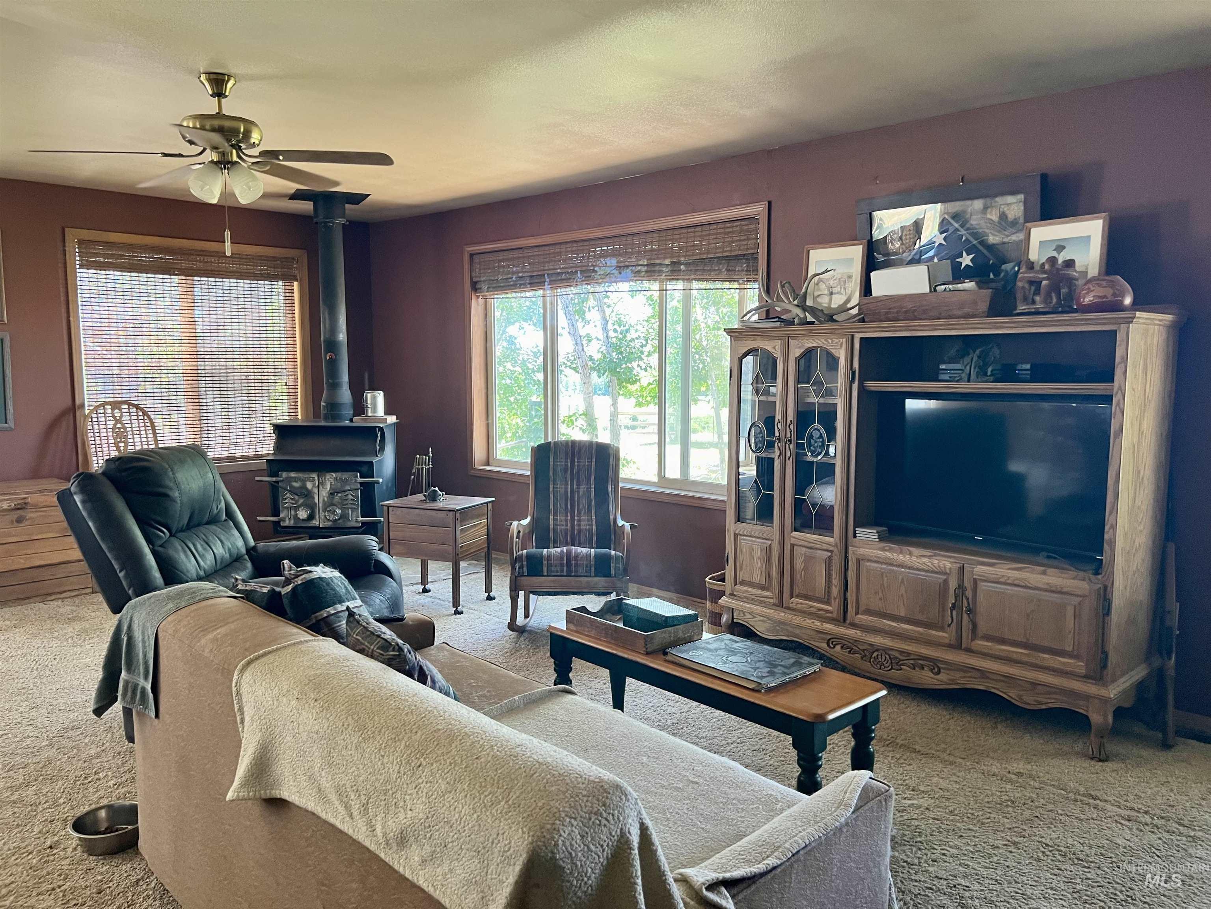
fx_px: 910
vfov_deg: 53.1
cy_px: 454
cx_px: 606
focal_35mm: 26
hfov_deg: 67.3
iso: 125
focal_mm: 5.7
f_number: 1.5
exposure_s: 1/80
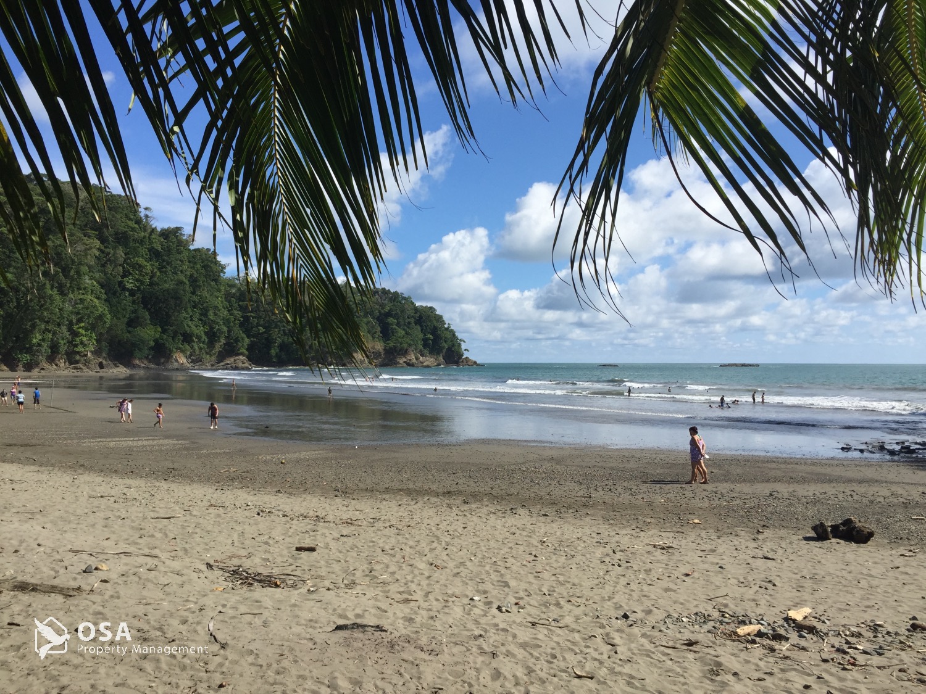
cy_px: 347
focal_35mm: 29
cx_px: 463
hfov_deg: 61.7
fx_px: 776
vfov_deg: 48.2
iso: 32
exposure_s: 1/2639
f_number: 2.2
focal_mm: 4.15
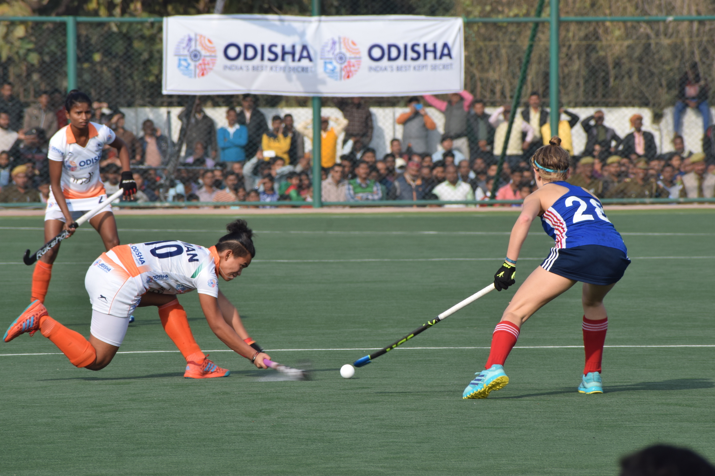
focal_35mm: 450
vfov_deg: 3.1
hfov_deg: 4.6
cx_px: 358
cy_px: 238
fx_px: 8937
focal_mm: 300
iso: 200
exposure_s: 1/250
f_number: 13
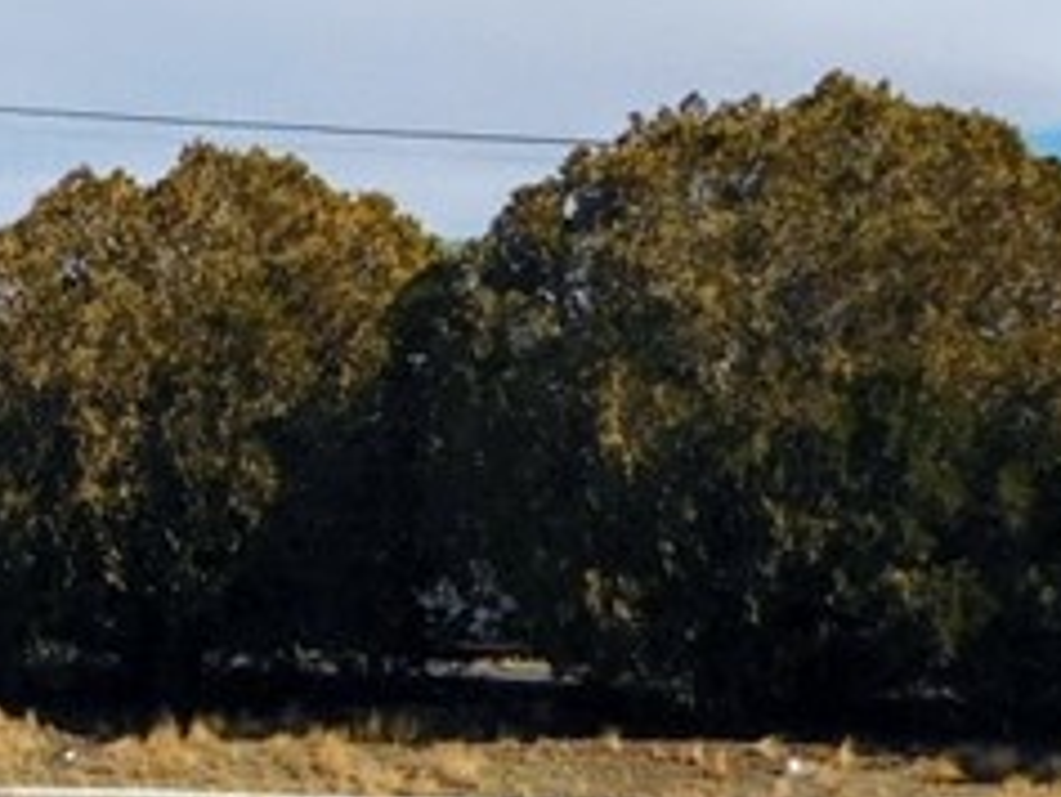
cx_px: -591
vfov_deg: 12.3
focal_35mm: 121
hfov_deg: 14.9
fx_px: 3711
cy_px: 448
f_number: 6.4
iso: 125
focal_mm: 4.9
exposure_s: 1/800
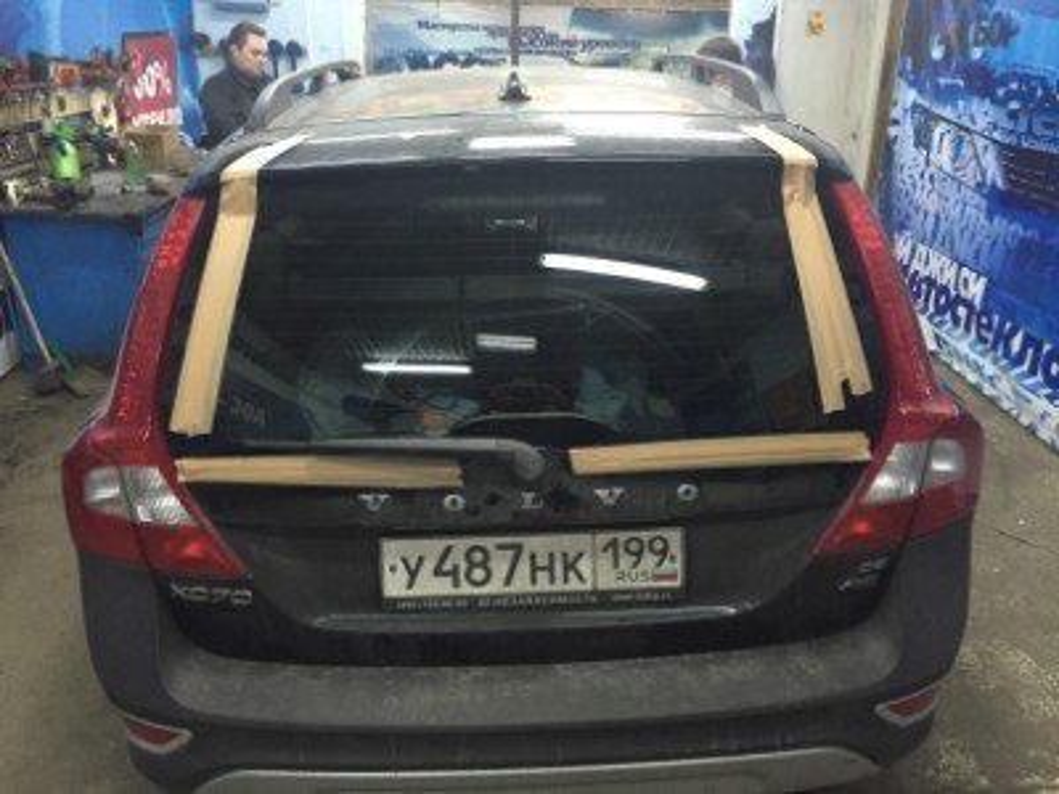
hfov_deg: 61.7
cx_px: 530
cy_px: 397
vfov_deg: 48.2
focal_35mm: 29
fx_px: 887
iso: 250
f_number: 2.2
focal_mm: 4.15
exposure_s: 1/25
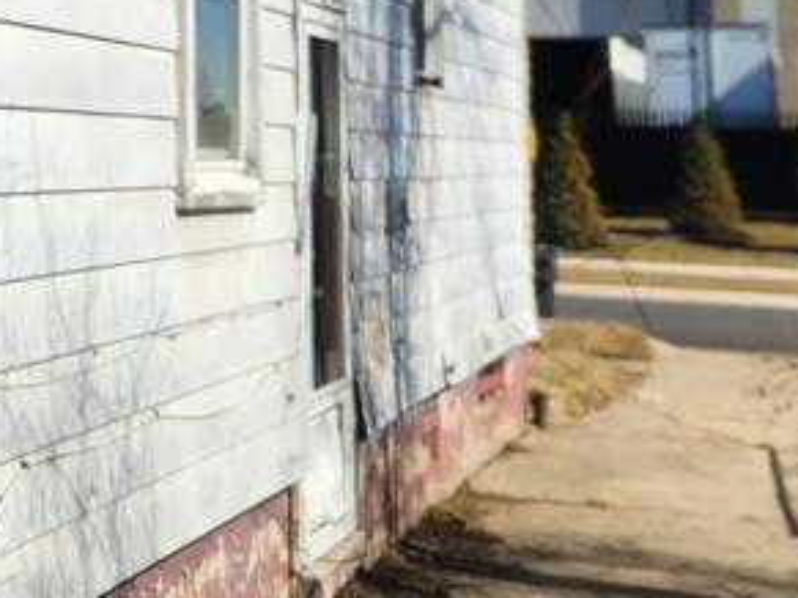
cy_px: -101
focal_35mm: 81
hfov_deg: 22.6
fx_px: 1867
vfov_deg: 17.4
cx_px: -104
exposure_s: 1/2371
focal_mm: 5.4
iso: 20
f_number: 1.8
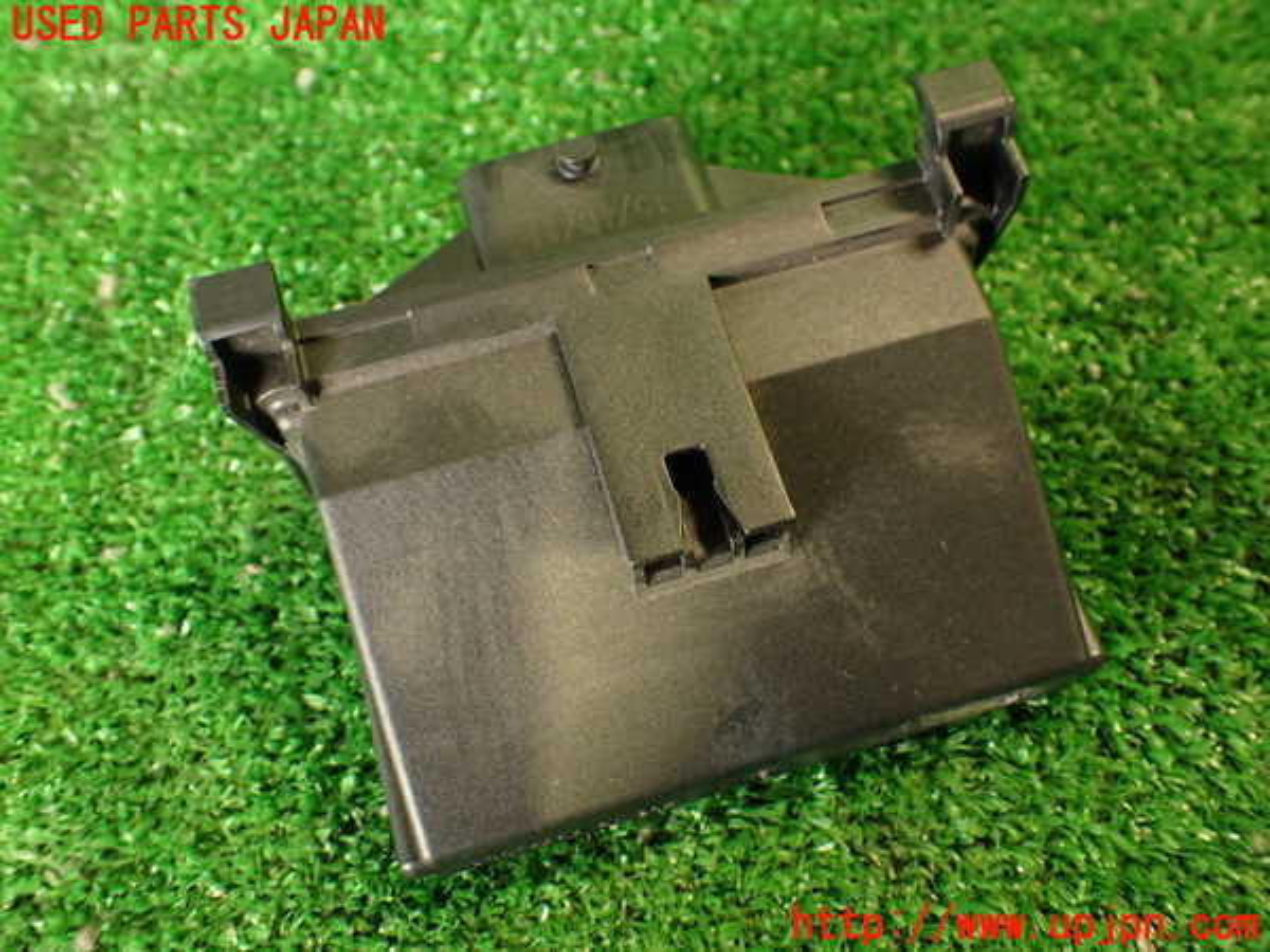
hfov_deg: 56.8
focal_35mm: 32
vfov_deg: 44.2
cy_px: 476
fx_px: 1174
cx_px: 635
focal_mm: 5.79
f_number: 2.4
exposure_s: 1/30
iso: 400
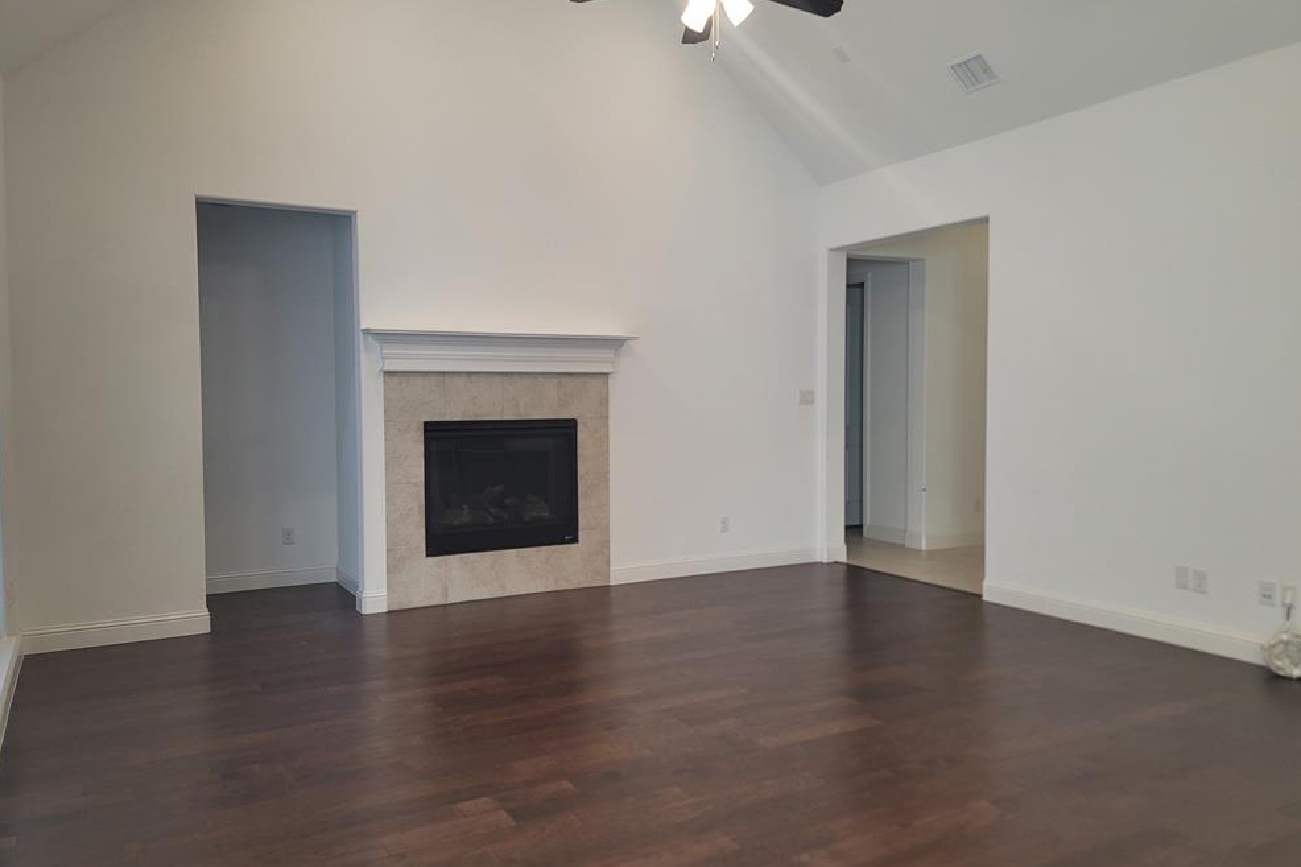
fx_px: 976
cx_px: 652
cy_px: 430
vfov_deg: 47.9
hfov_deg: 67.4
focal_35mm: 27
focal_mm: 7
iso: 200
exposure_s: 1/120
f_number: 1.8
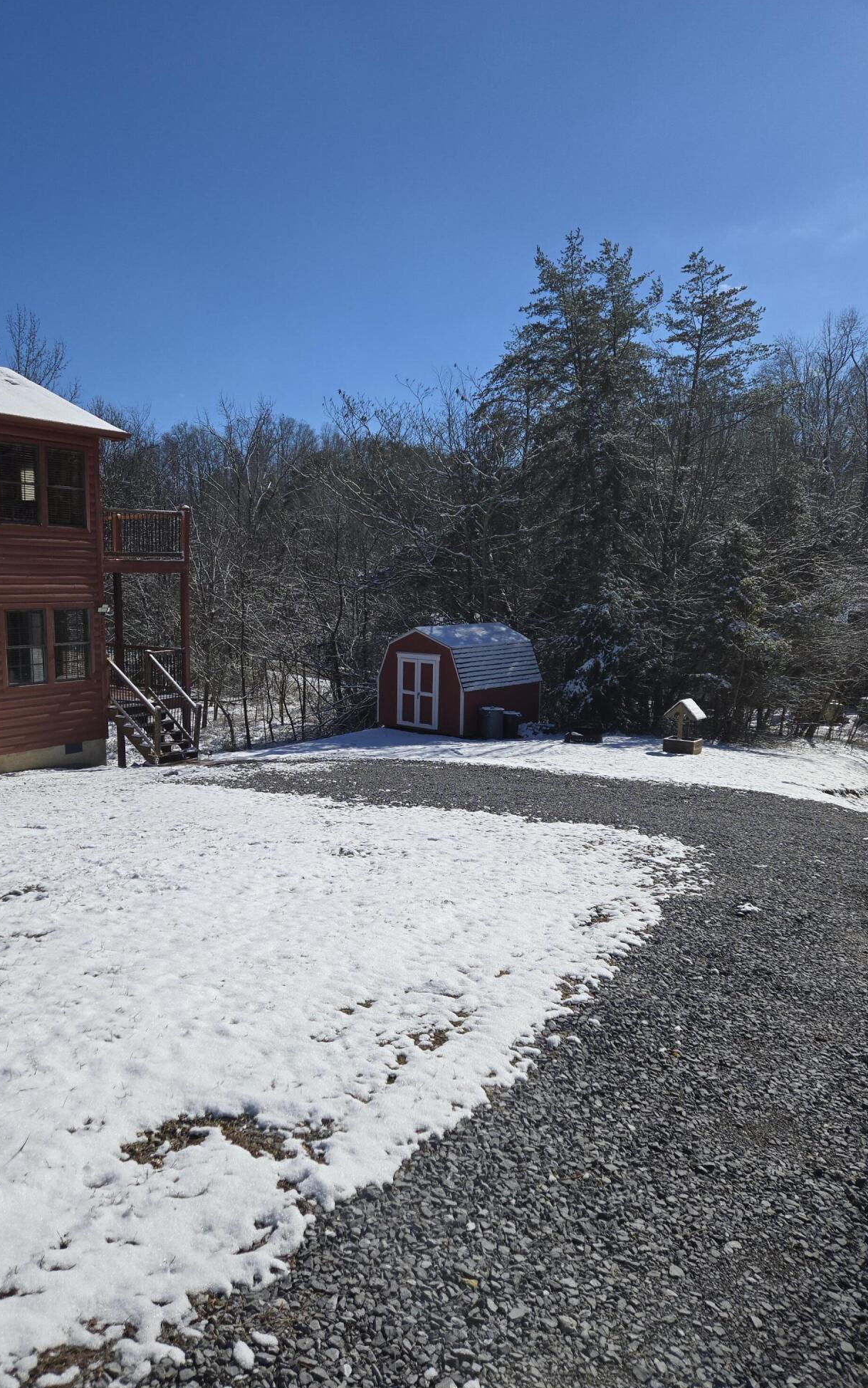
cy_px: 685
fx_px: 946
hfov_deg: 49.2
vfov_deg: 72.5
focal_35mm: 25
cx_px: 377
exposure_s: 1/4364
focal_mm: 5.4
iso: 25
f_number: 1.8
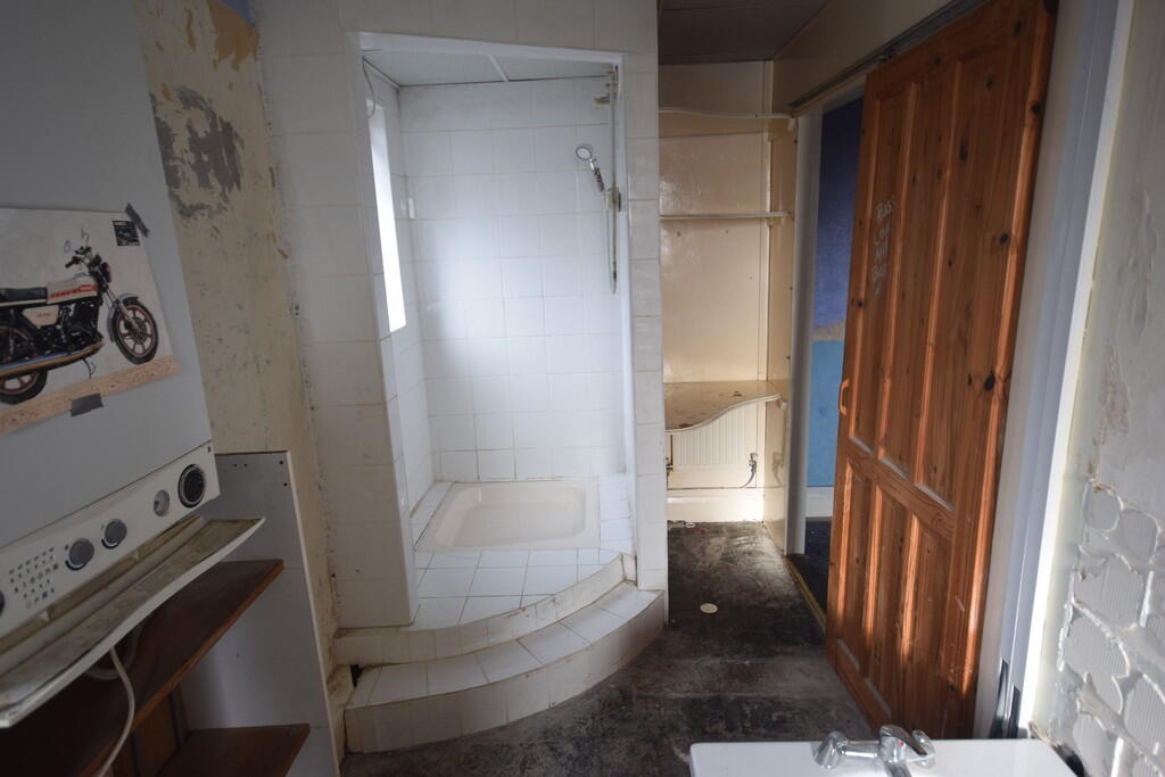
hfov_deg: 85.4
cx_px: 582
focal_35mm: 20
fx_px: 631
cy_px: 388
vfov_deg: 63.2
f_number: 4.5
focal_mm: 13
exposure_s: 1/60
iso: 400
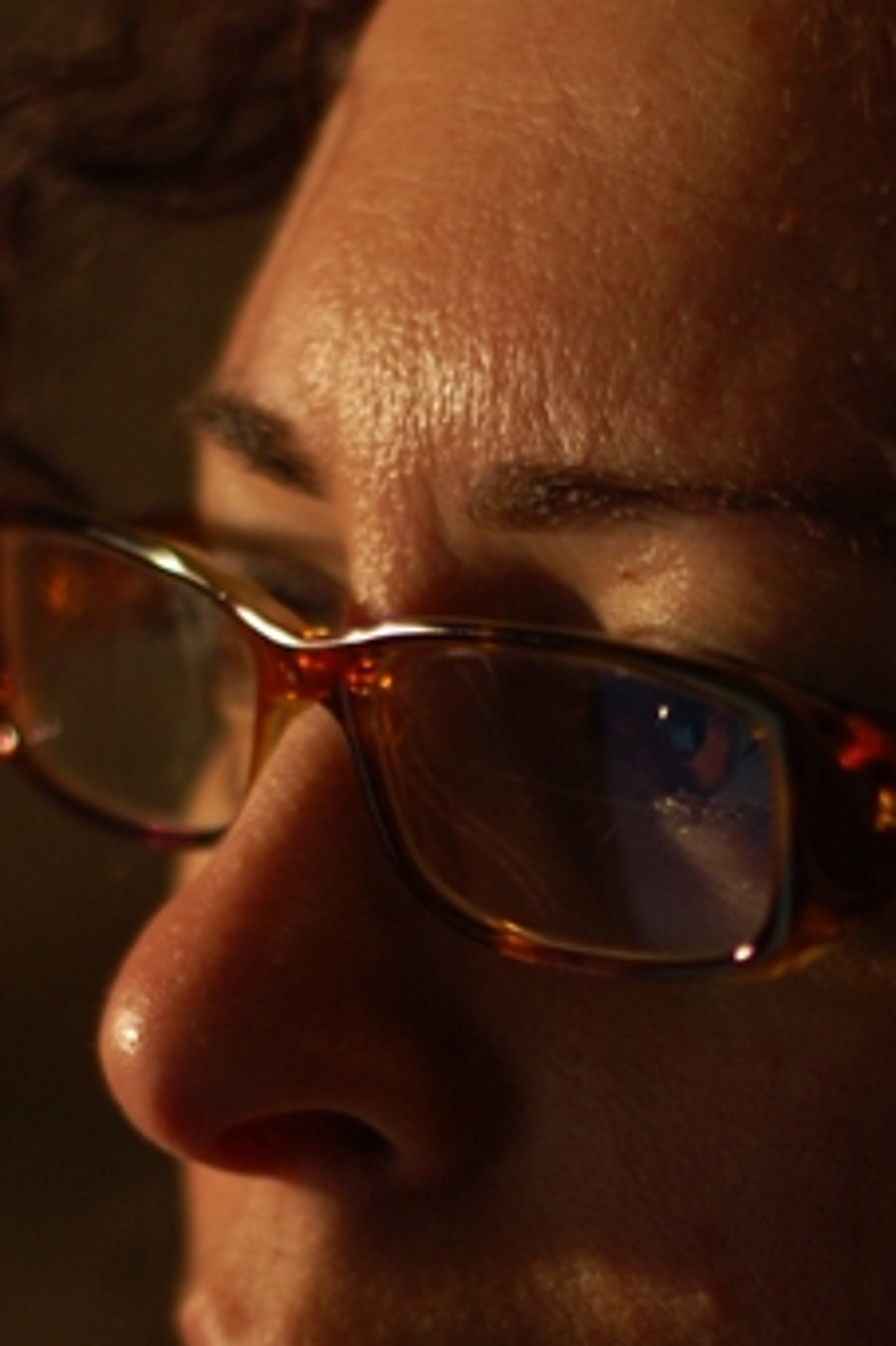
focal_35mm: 176
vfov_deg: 11.6
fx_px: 6577
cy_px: 1109
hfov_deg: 7.8
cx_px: 612
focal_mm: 50
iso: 200
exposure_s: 1/60
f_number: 2
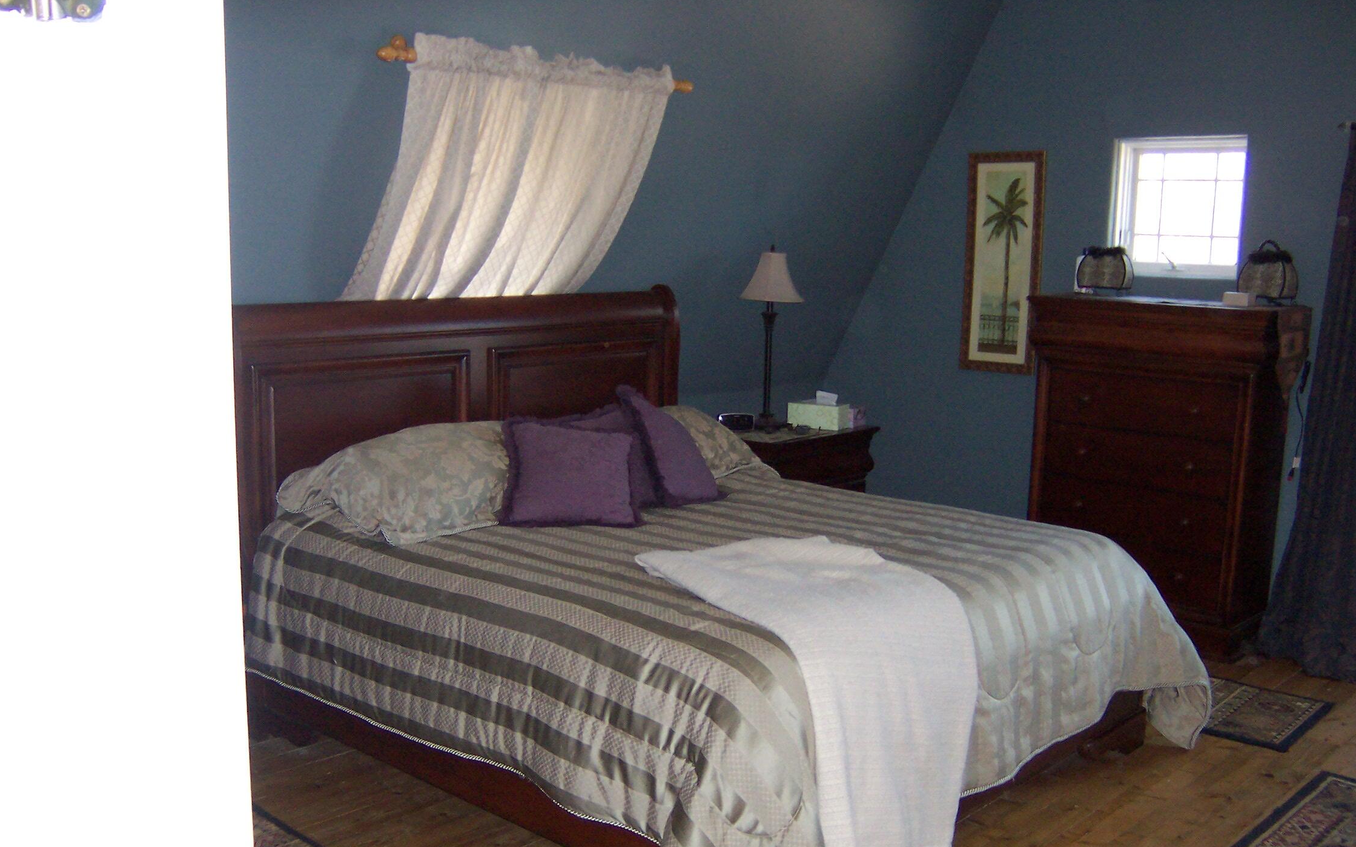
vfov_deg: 35.2
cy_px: 492
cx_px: 681
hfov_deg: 54.0
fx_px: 1330
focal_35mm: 36
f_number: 2.4
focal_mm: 5.5
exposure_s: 1/60
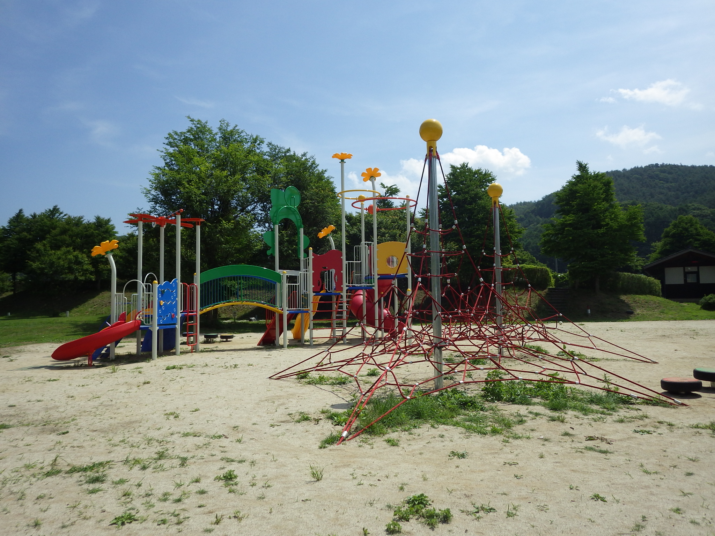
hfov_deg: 69.4
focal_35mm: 25
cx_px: 358
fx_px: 516
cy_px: 268
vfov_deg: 54.9
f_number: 7.9
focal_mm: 4.5
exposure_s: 1/320
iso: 125
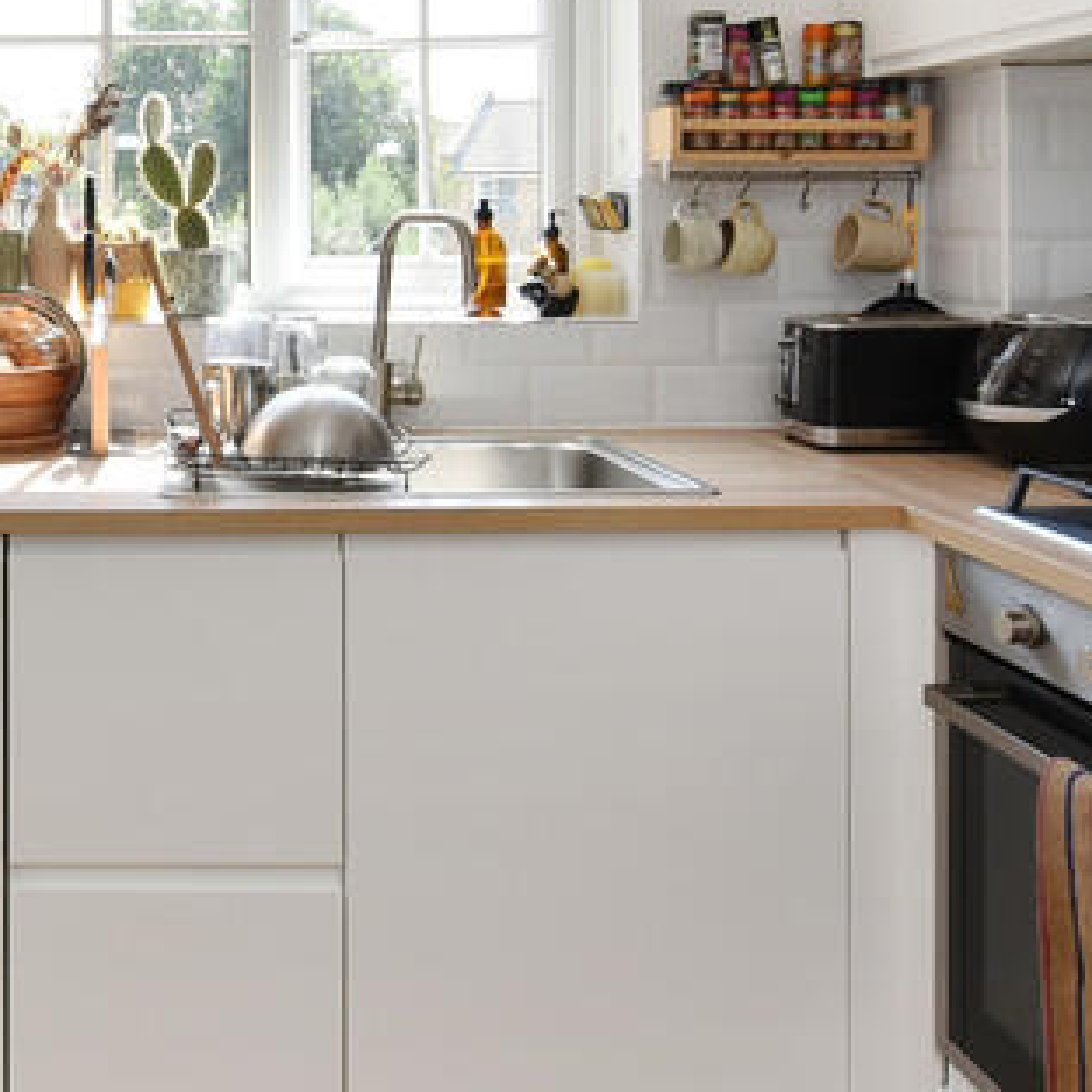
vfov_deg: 41.0
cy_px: 220
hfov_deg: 39.7
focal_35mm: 39
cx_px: 108
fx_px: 1392
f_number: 8
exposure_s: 1/160
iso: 400
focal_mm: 14
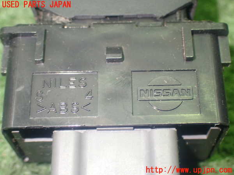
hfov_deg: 29.0
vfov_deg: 21.9
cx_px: 117
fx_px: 453
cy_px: 88
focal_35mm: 67
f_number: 3.8
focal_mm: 11.88
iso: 800
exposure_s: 1/25
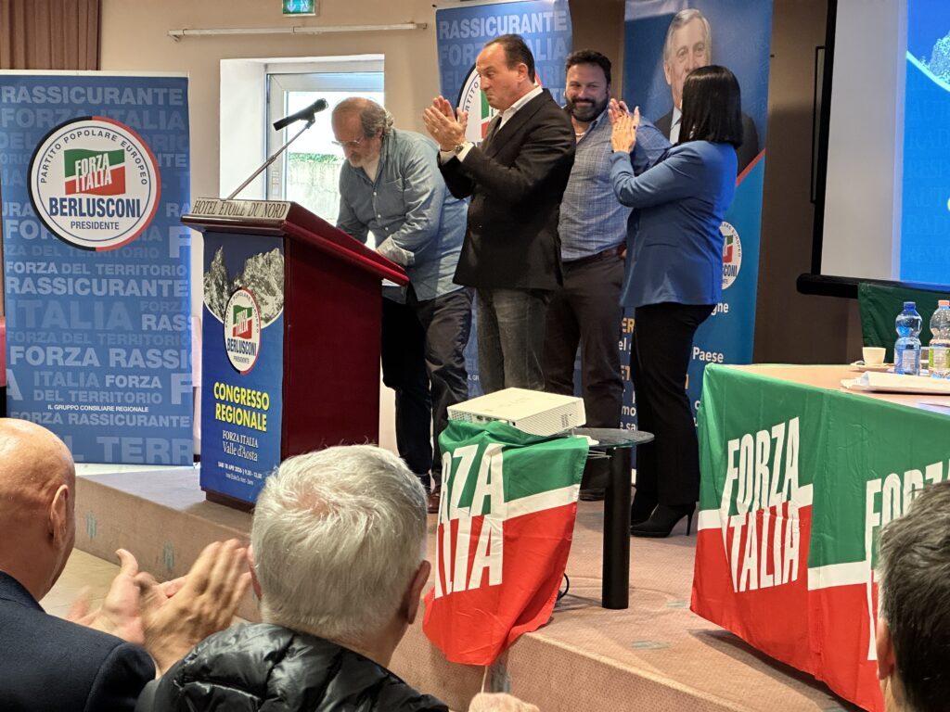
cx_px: 475
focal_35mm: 77
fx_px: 2113
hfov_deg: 25.3
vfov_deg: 19.1
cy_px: 356
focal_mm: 9
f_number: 2.8
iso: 500
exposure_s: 1/50
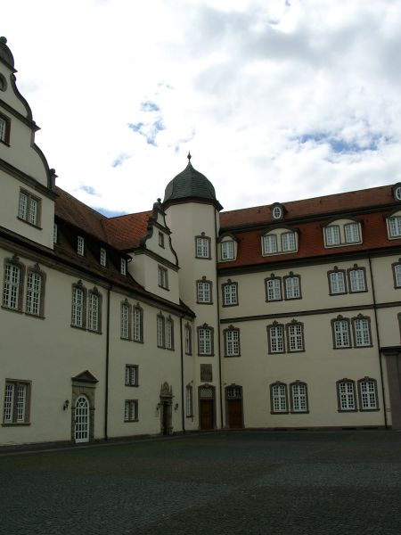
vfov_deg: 54.0
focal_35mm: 34
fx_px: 525
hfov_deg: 41.8
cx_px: 200
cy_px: 268
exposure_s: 1/726
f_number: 5.6
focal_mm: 7.13
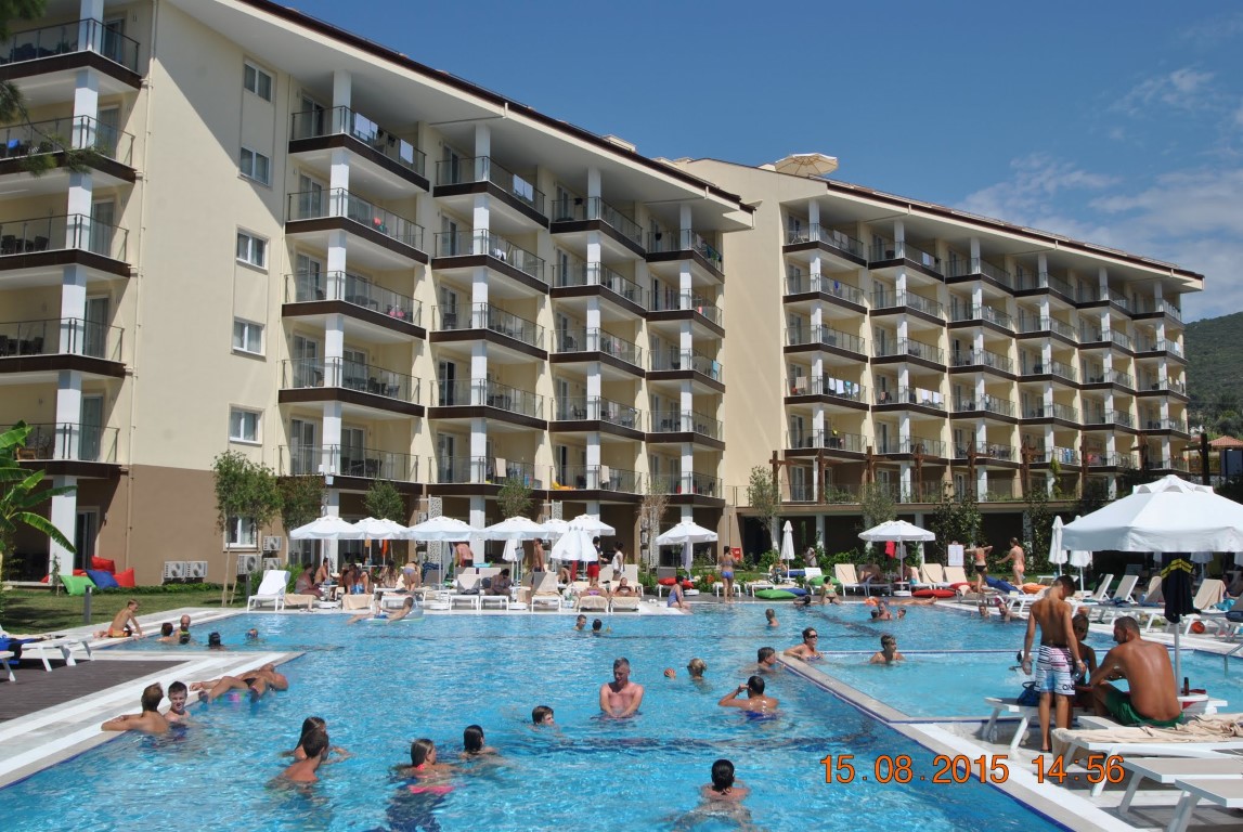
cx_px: 622
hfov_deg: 53.1
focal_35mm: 36
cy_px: 416
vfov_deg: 37.0
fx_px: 1245
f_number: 9
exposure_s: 1/320
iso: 100
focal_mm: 24
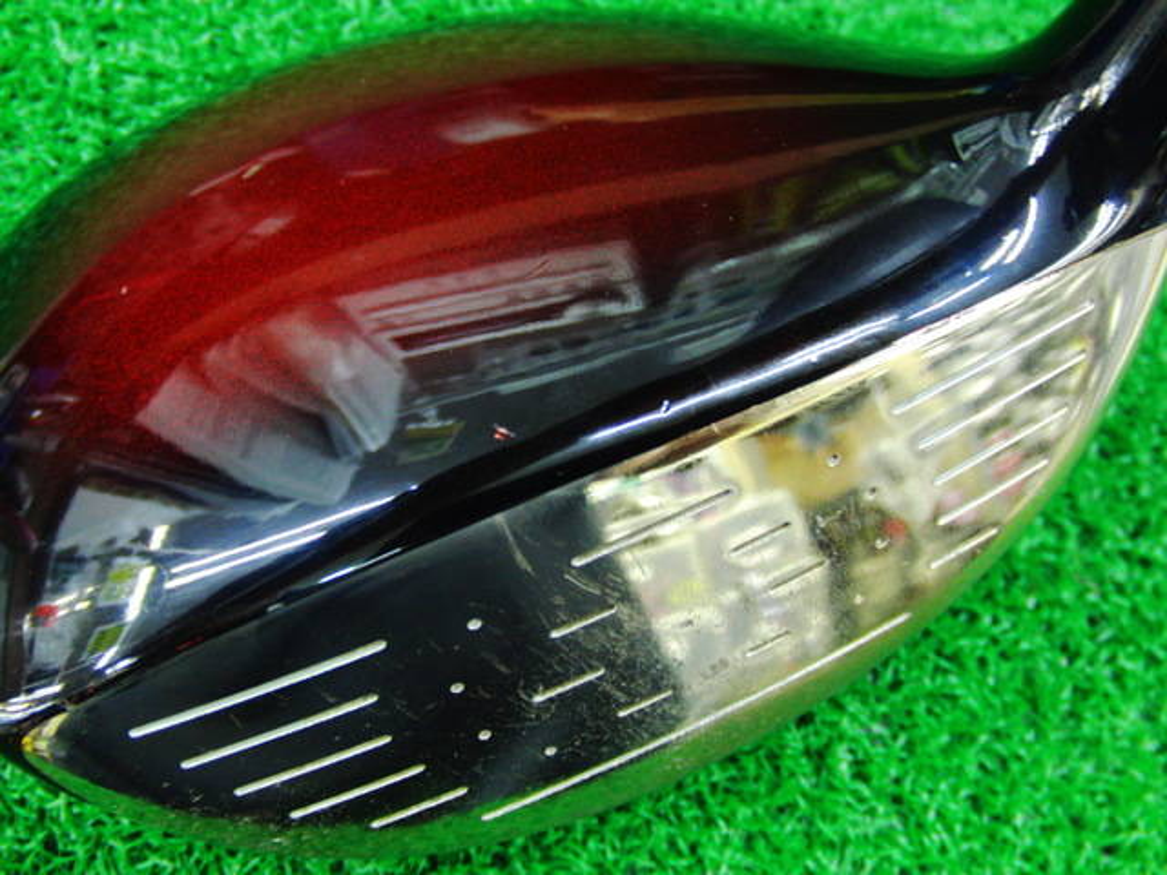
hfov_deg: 50.1
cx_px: 584
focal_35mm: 37
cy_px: 438
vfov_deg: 38.7
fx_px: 1247
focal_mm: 6.42
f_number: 3.6
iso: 400
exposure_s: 1/15
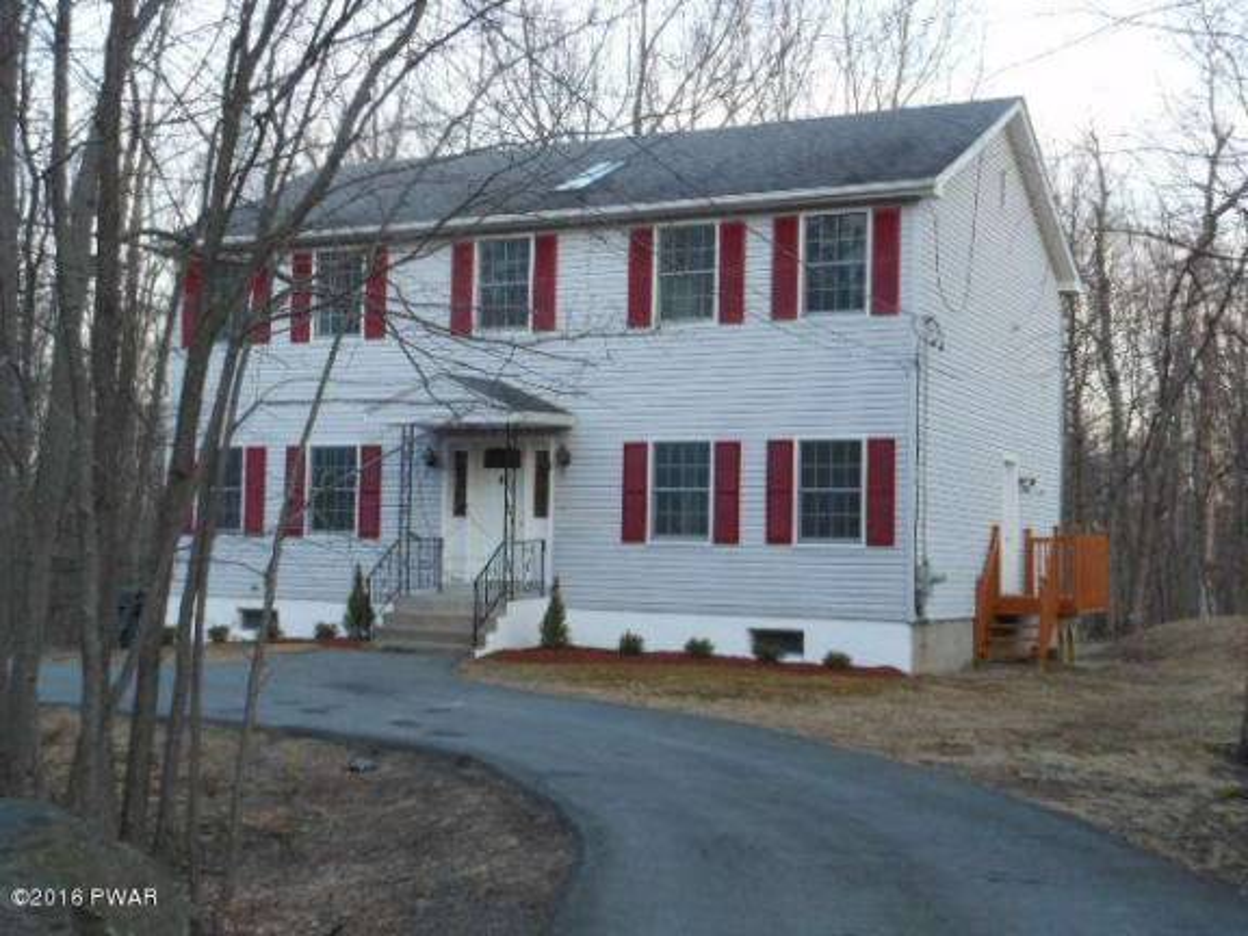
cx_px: 624
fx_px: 1622
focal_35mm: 45
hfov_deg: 42.1
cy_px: 468
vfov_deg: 32.2
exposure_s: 1/30
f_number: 4.6
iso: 200
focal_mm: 8.1
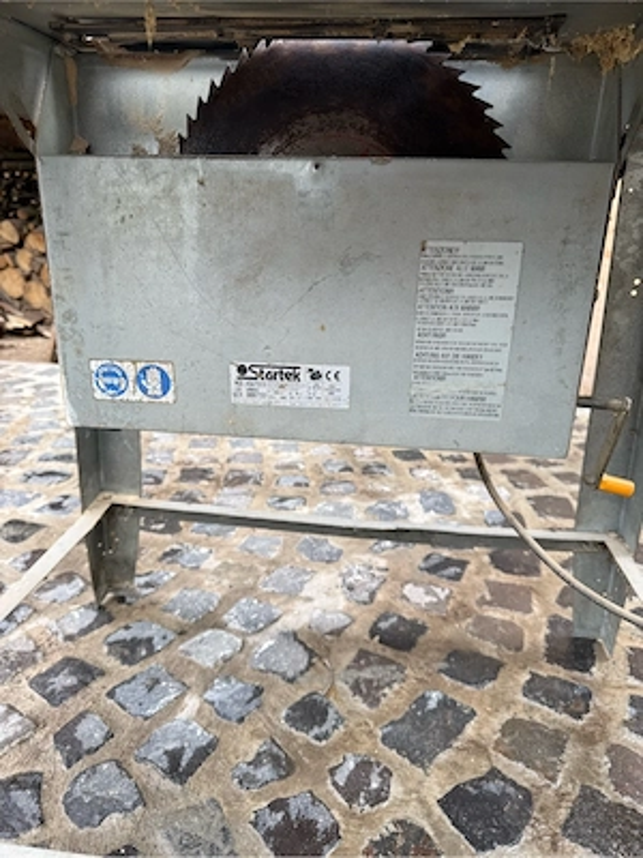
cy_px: 429
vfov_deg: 71.6
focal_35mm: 24
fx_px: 594
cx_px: 322
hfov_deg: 56.8
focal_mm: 6.76
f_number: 1.78
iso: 80
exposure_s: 1/294
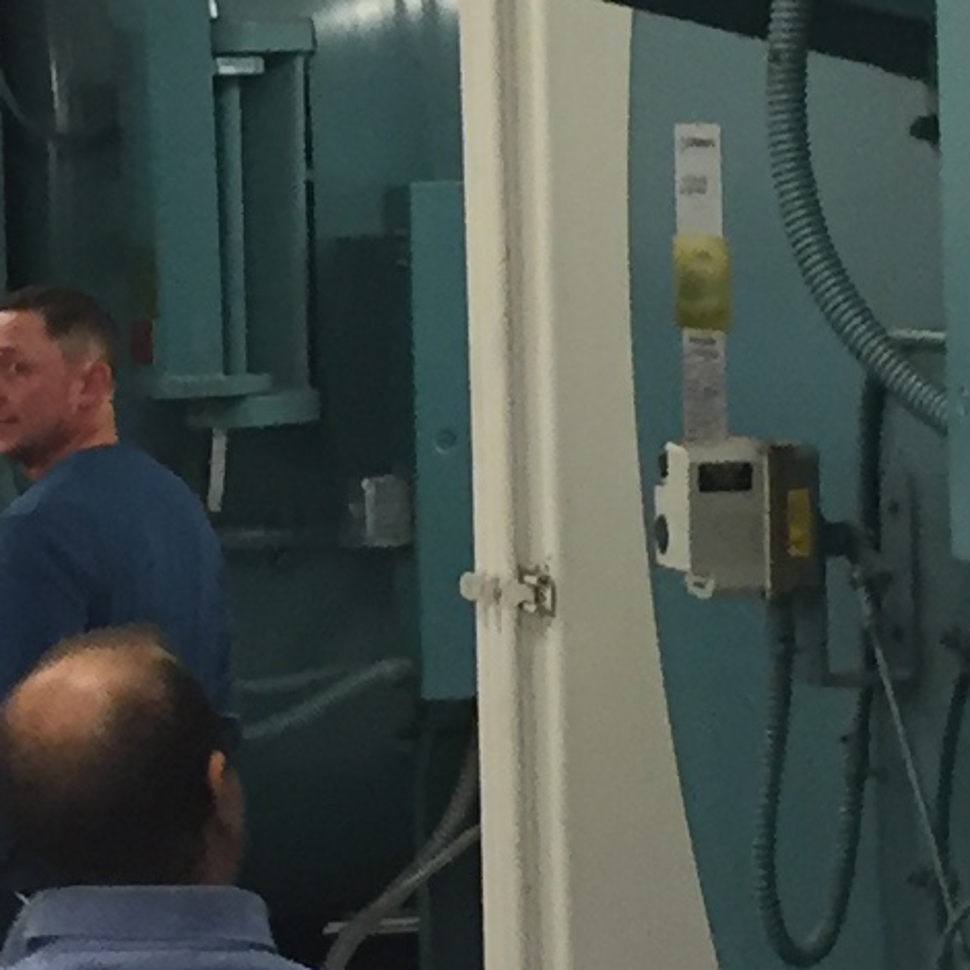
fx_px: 5643
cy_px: 211
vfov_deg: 9.8
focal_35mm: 178
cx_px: 107
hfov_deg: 9.8
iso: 100
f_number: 2.2
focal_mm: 4.15
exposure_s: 1/30
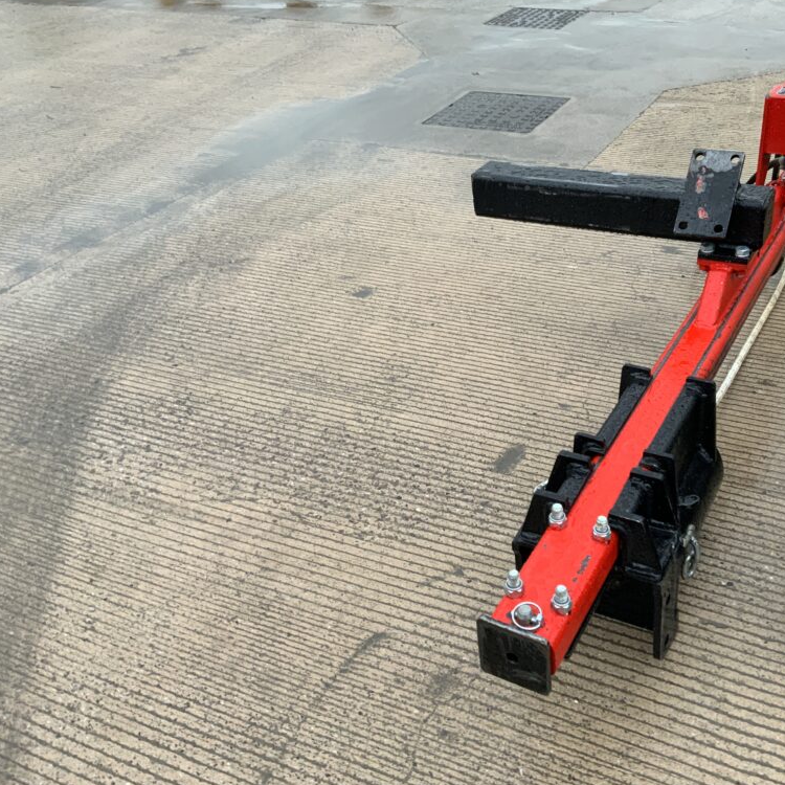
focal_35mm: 35
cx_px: 513
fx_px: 898
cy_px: 387
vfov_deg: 47.2
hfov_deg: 46.6
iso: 64
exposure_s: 1/90
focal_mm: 3
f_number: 1.8
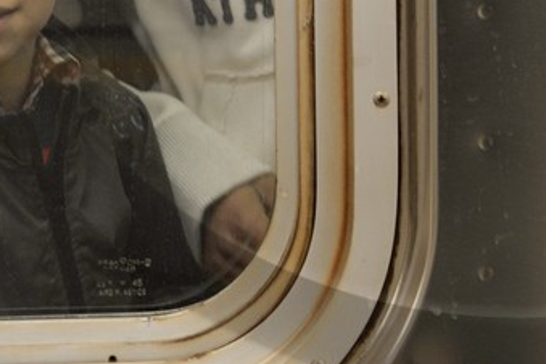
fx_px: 2290
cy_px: -274
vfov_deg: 8.7
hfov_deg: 13.4
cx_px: 523
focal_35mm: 151
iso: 400
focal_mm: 32
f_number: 2.8
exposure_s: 1/80
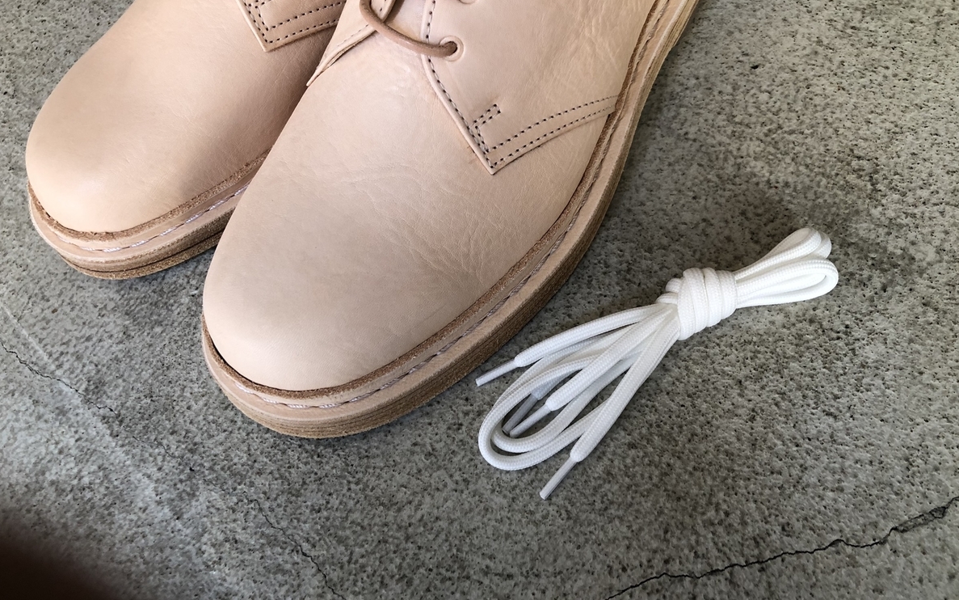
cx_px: 480
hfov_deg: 62.9
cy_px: 267
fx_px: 784
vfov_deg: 41.8
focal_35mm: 30
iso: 32
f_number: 1.8
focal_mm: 4
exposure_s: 1/30
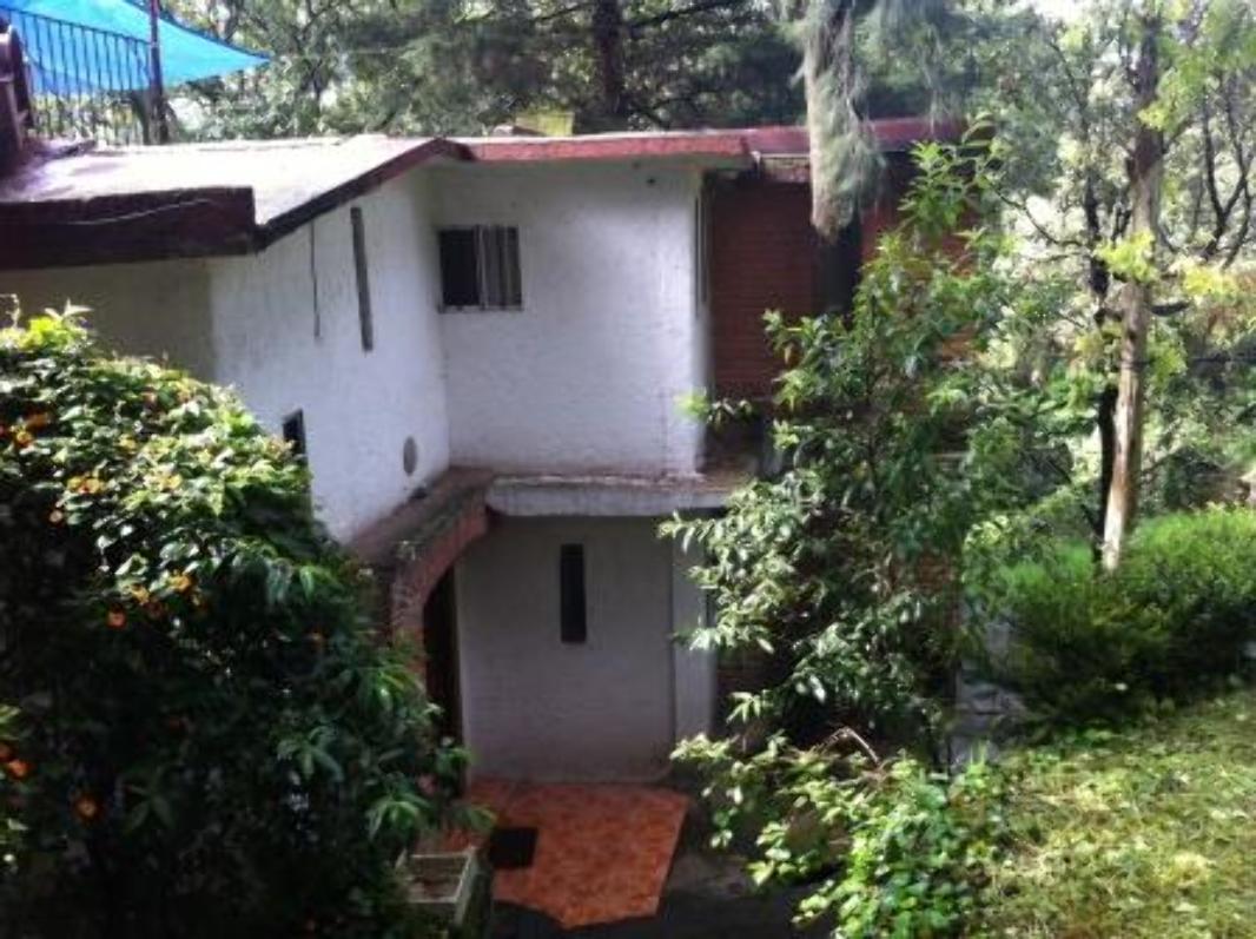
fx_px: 1269
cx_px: 628
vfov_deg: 40.6
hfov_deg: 52.7
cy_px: 470
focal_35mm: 35
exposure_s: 1/100
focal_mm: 3.85
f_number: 2.8
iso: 100
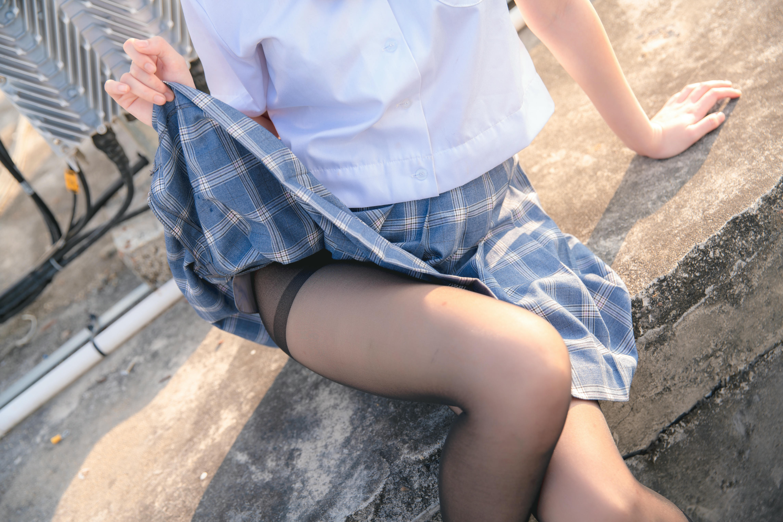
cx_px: 392
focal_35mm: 45
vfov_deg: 29.9
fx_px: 979
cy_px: 261
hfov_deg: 43.6
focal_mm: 45
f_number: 3.5
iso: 100
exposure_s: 1/160
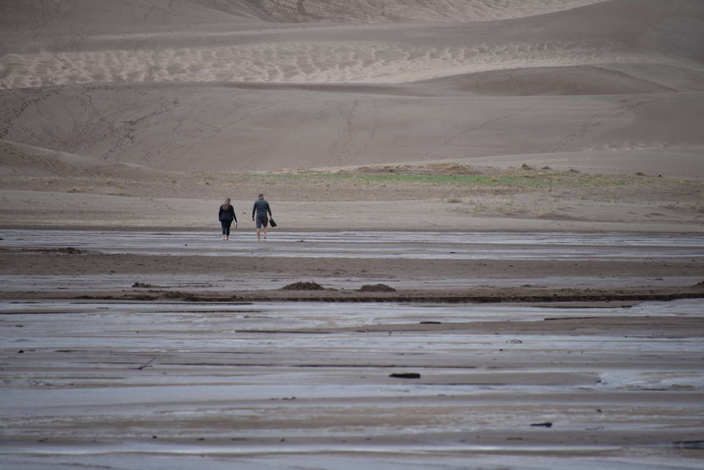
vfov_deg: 4.6
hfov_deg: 6.9
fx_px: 5868
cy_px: 235
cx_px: 352
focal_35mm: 300
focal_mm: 300
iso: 110
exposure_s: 1/640
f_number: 5.6
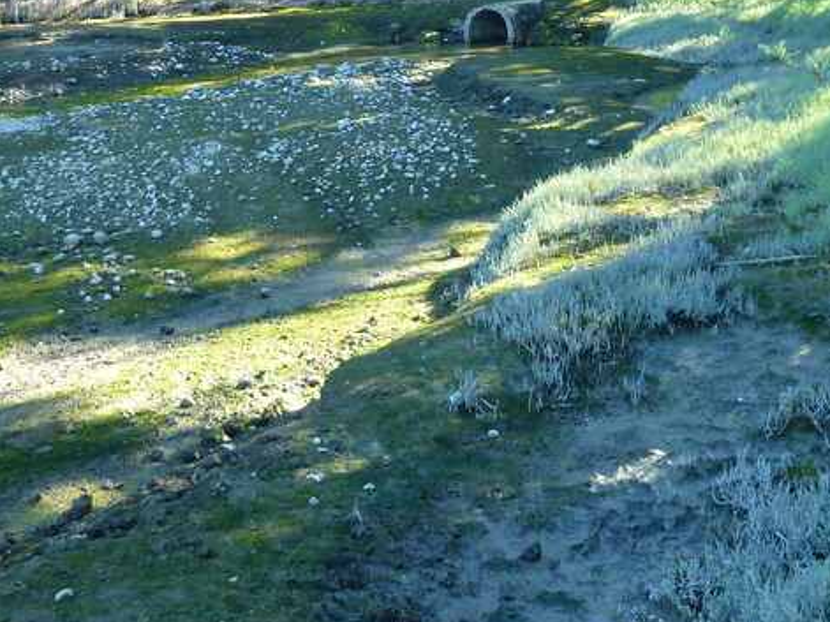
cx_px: 363
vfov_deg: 20.4
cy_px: -95
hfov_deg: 28.5
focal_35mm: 68
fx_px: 1630
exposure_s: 1/40
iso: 80
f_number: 3.3
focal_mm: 4.5
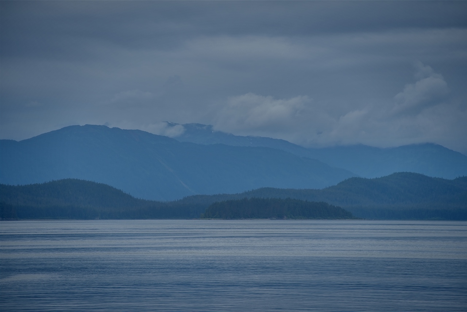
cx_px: 234
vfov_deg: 6.5
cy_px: 156
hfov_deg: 9.8
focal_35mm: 210
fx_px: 2725
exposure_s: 1/500
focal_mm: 210
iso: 100
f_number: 8
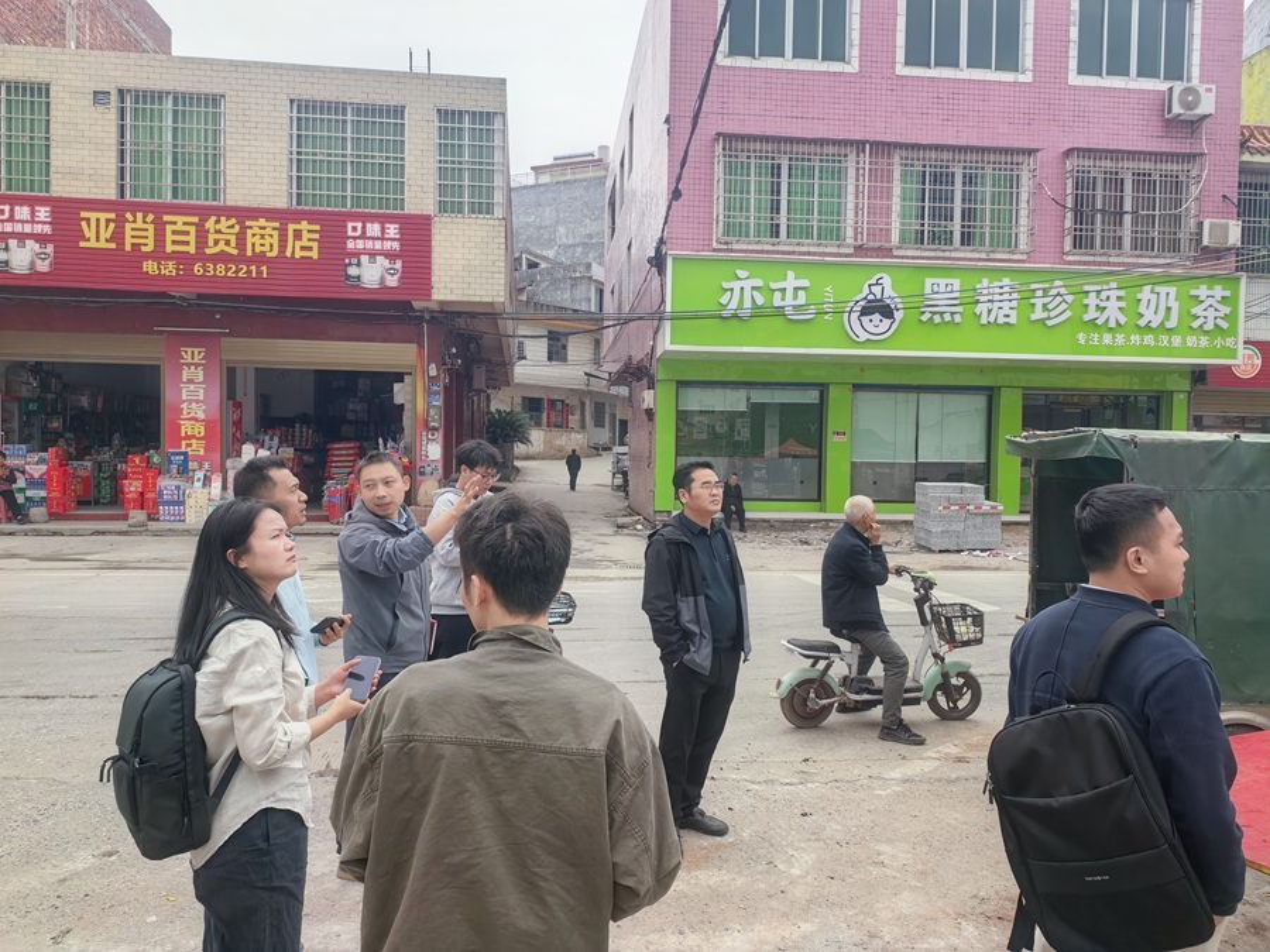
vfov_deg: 56.8
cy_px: 476
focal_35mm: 24
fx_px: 881
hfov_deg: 71.6
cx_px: 635
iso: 50
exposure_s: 1/319
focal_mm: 6.98
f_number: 4
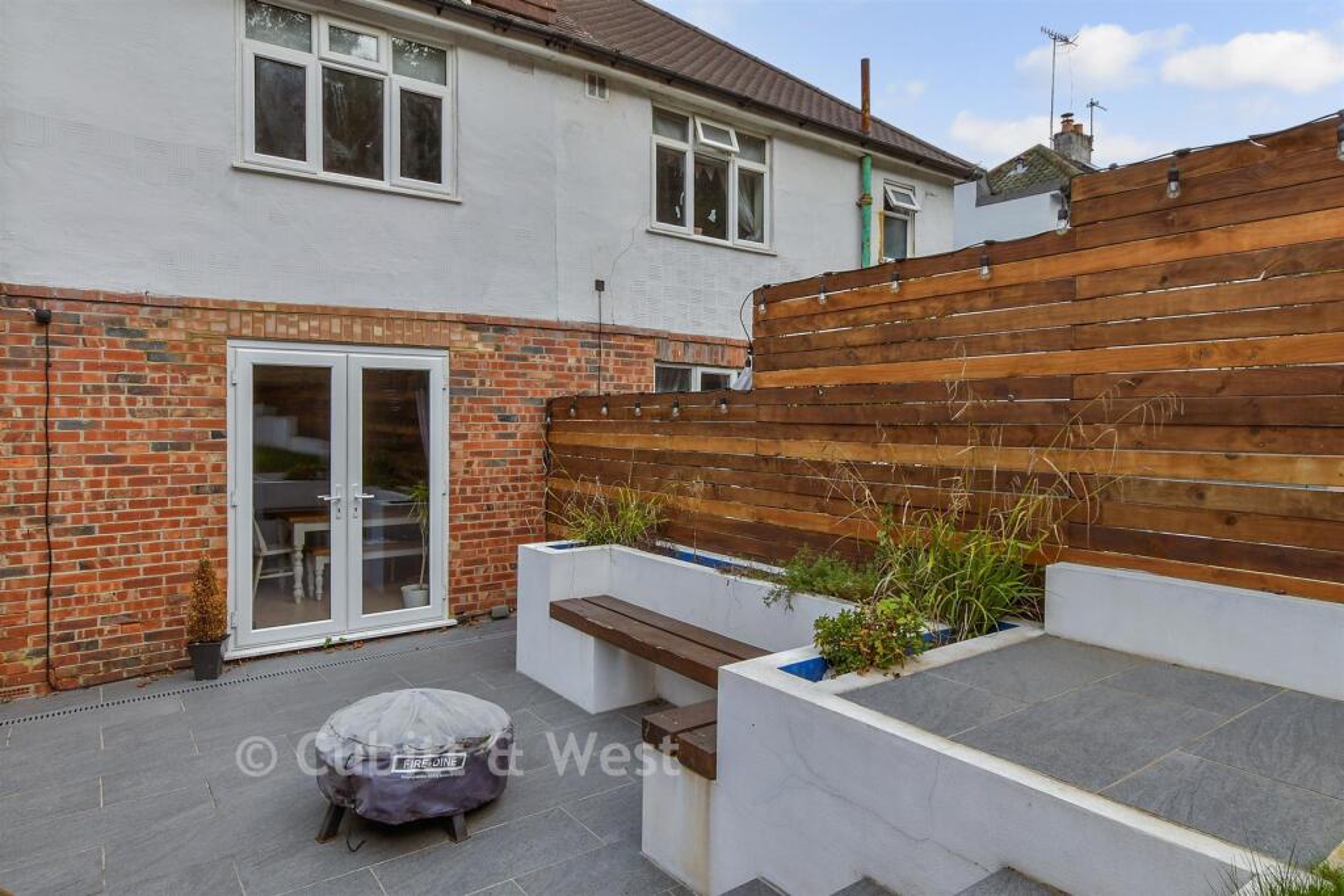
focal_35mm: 21
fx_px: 784
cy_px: 448
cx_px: 672
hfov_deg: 81.2
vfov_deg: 59.5
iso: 200
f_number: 8
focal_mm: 14
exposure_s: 1/125
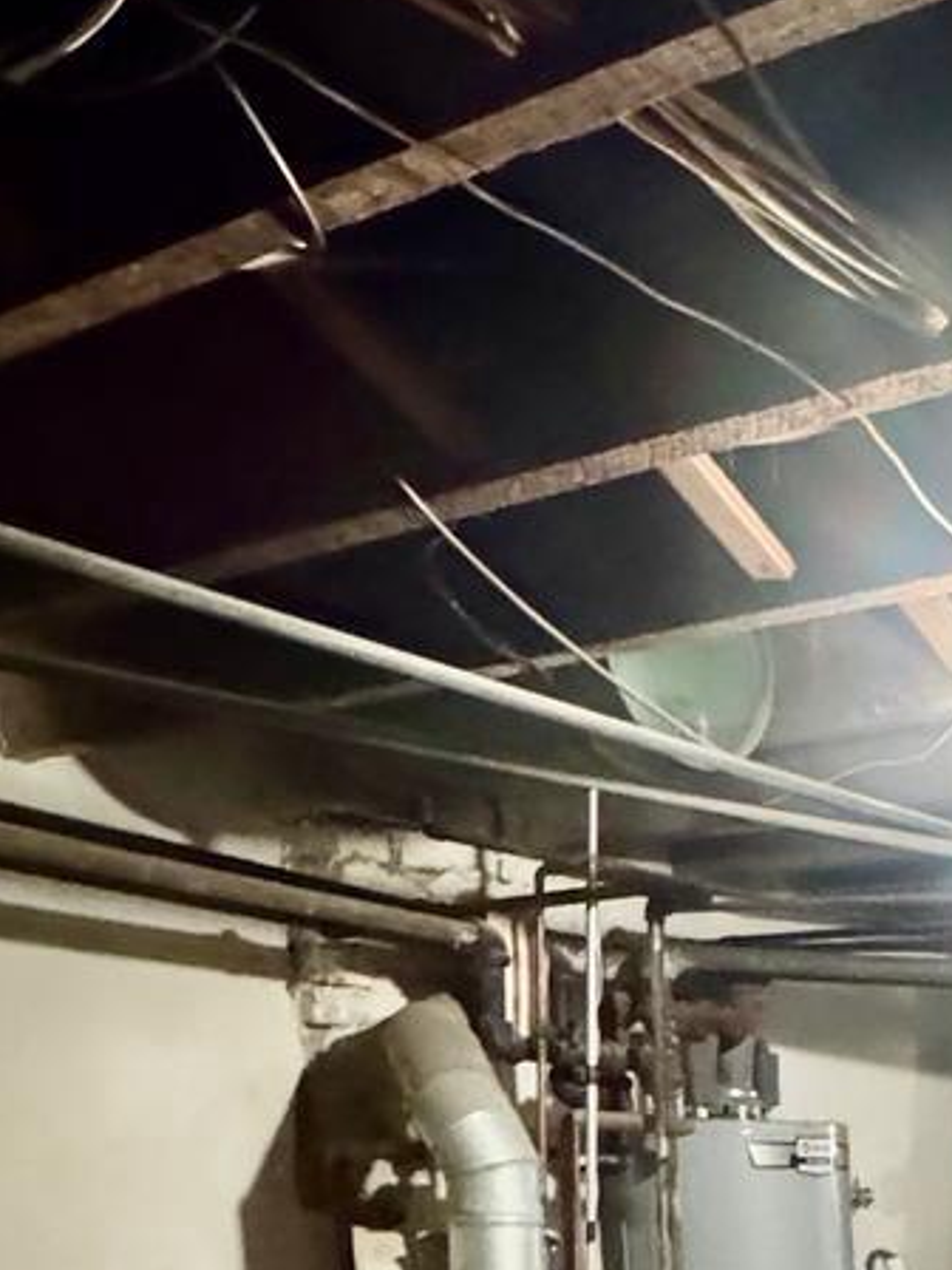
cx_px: 1352
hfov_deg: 24.7
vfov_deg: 33.0
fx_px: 1760
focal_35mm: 48
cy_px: 1500
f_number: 2.2
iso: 1250
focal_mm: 2.22
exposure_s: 1/40
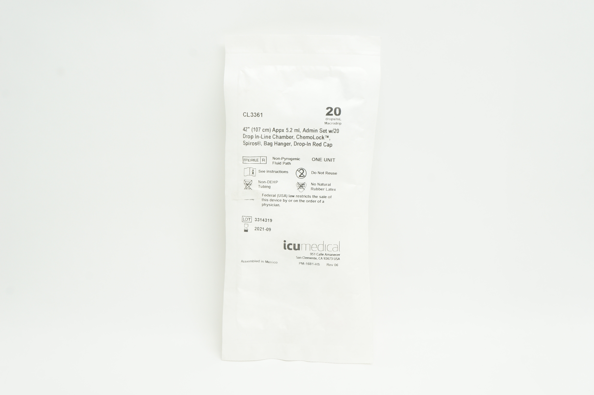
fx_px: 890
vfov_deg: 25.0
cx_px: 297
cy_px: 198
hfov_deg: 36.9
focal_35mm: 54
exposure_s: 1/15
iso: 400
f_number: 11
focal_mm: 36
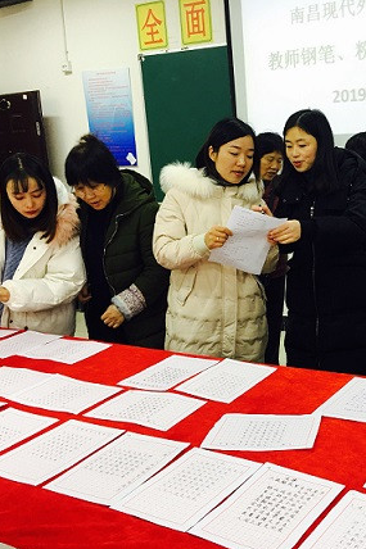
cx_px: 308
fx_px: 626
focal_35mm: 41
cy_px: 278
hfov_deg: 31.5
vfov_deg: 47.4
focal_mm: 4.15
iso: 50
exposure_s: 1/17
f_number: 2.2
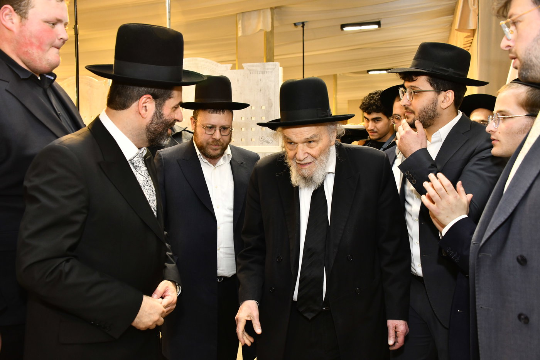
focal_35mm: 35
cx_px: 270
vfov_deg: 37.8
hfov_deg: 54.4
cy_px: 180
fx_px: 525
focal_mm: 35
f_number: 5.6
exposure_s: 1/125
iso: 1250
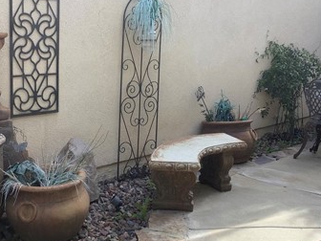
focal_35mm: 59
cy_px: 110
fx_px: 547
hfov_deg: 32.6
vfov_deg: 24.8
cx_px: 128
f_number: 2.4
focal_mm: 3.3
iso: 25
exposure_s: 1/306
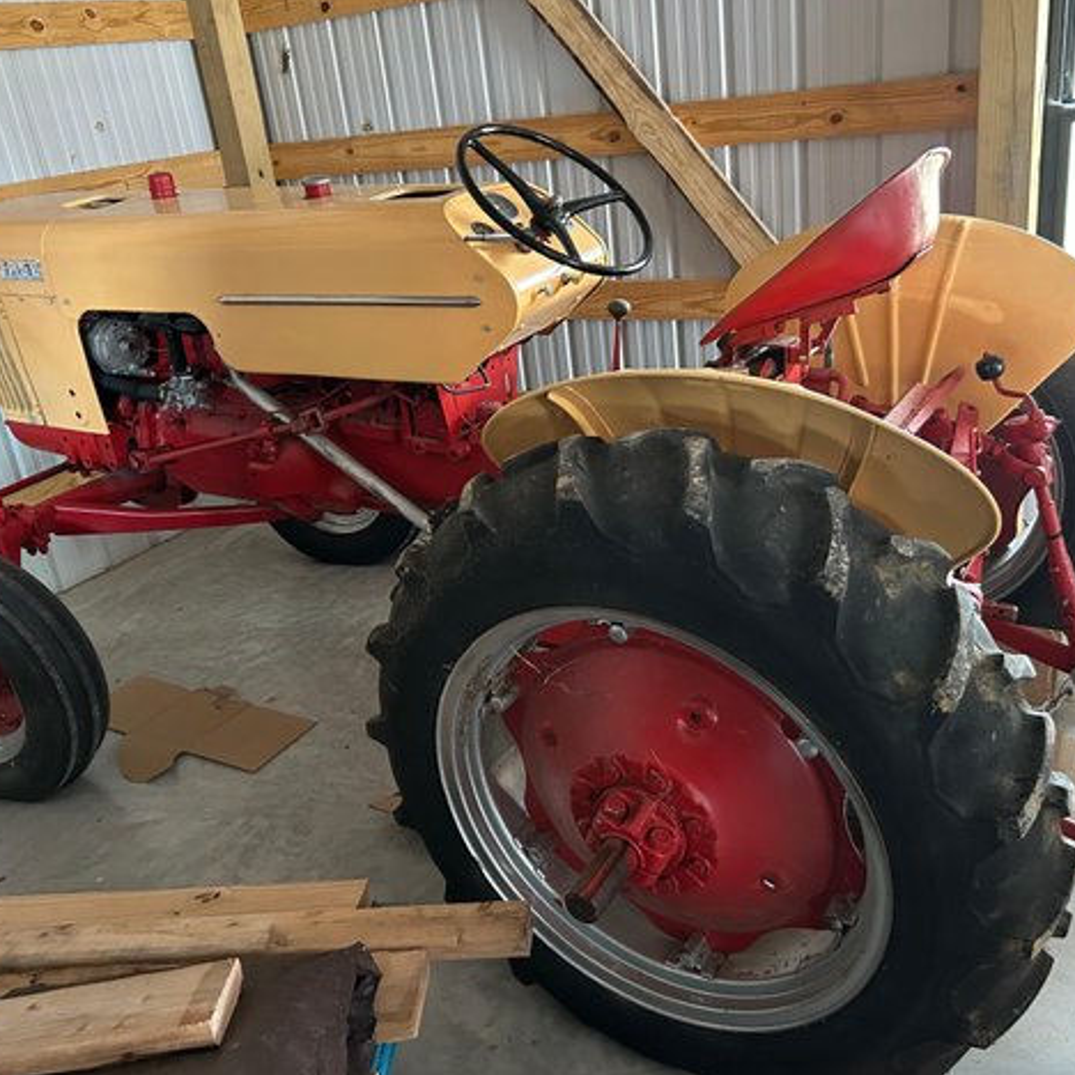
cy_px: 539
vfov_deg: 52.5
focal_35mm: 31
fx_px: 1089
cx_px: 543
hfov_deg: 52.5
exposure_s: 1/45
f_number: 1.5
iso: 500
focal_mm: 5.7
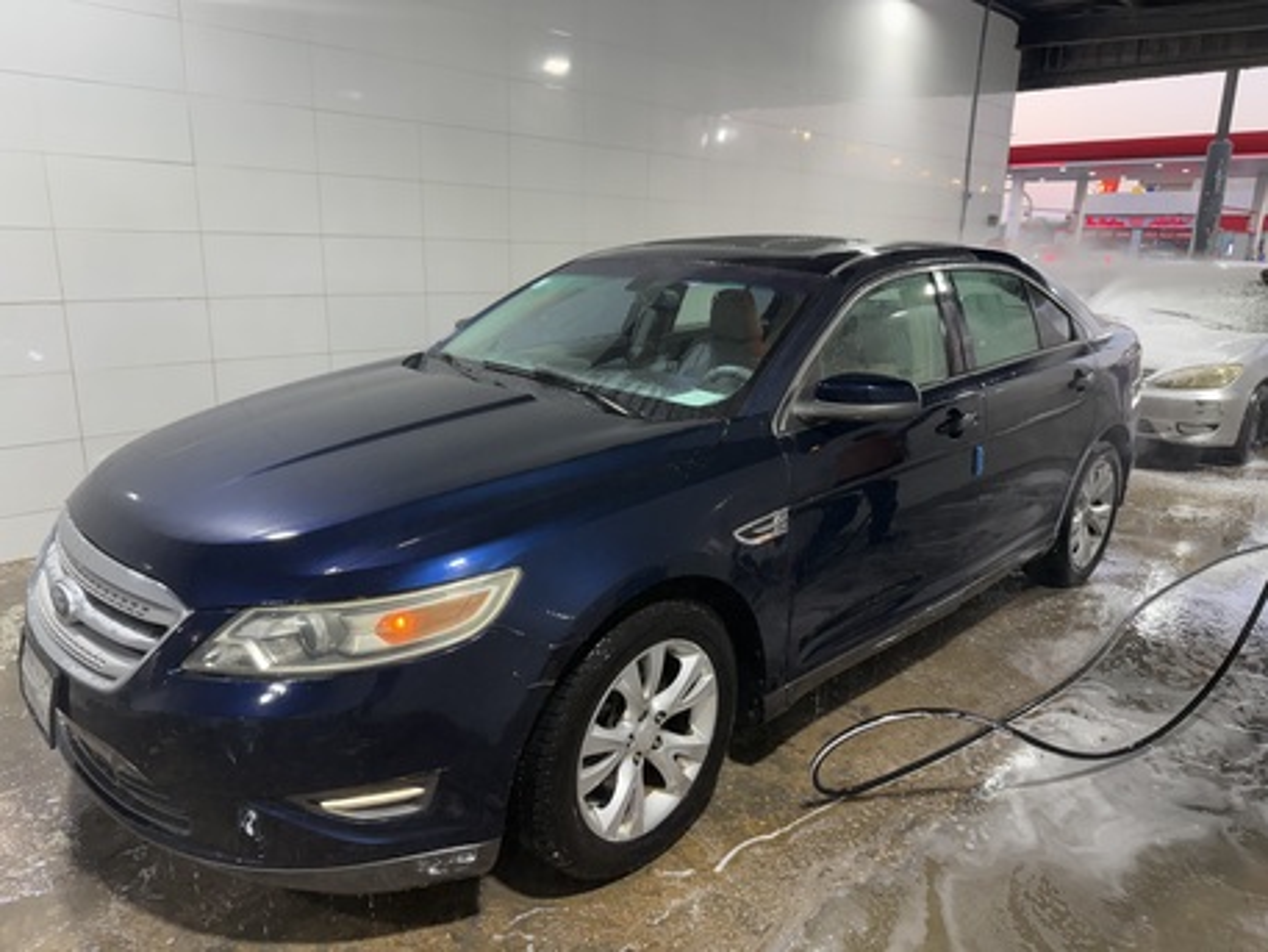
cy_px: 476
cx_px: 634
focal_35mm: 24
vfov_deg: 56.8
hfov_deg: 71.6
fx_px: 879
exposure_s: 1/120
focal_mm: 6.76
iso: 200
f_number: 1.78
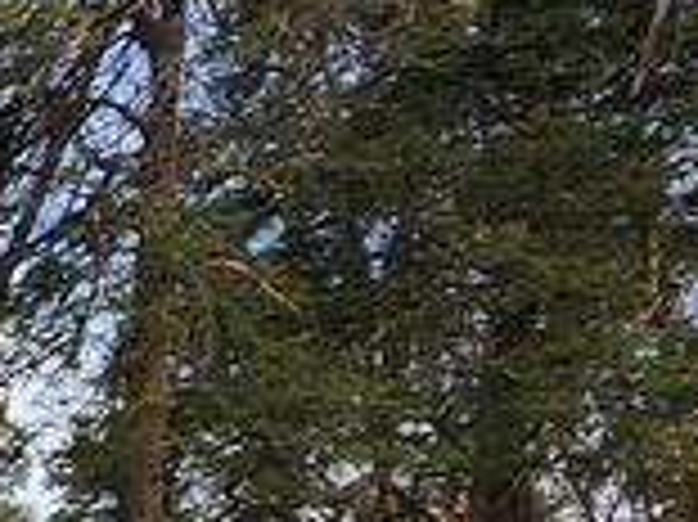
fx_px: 1793
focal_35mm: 89
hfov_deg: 17.8
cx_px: -554
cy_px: 675
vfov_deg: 15.8
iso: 12
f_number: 1.8
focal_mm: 6.4
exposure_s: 1/223
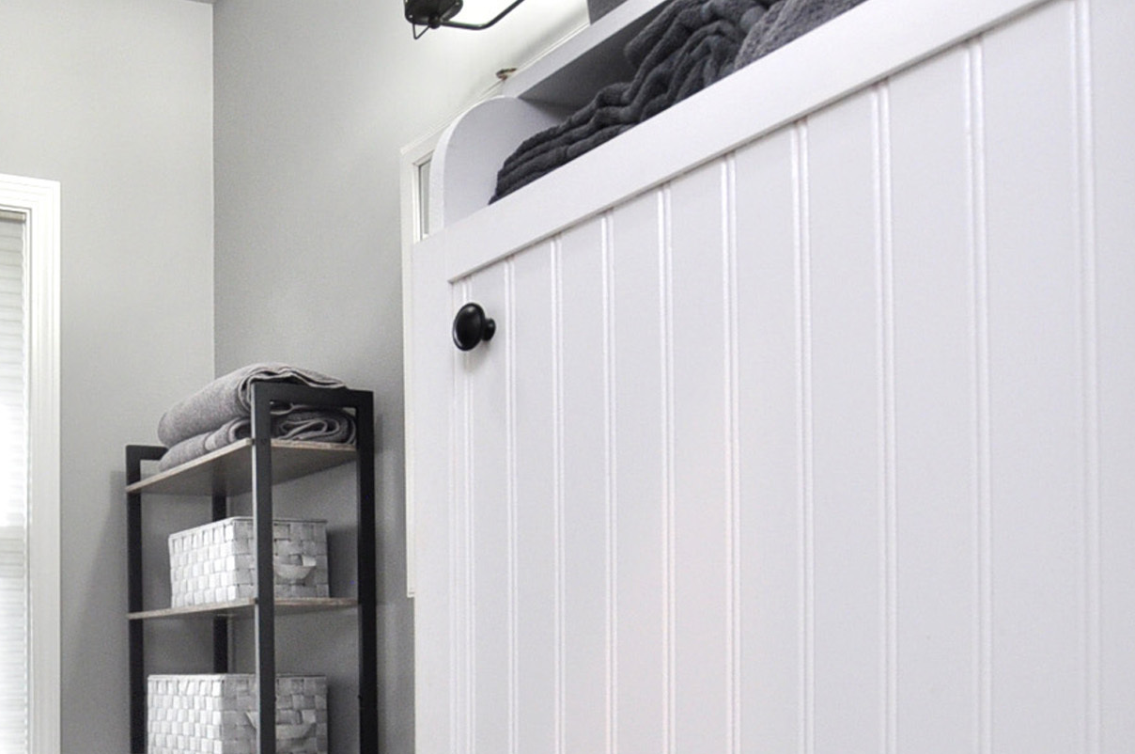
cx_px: 70
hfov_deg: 46.8
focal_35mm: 36
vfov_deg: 34.8
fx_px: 1133
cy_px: 671
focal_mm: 10
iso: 500
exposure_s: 1/40
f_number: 5
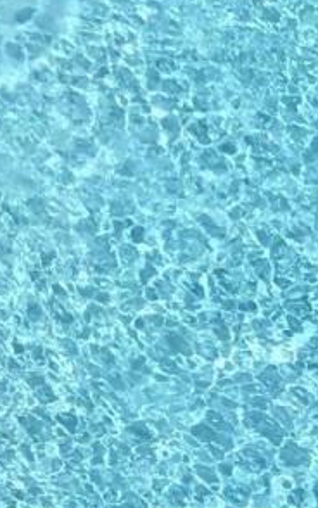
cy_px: -1197
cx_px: -774
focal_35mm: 209
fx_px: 2895
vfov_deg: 8.0
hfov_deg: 5.7
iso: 25
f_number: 2.2
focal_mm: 4.15
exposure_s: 1/2747
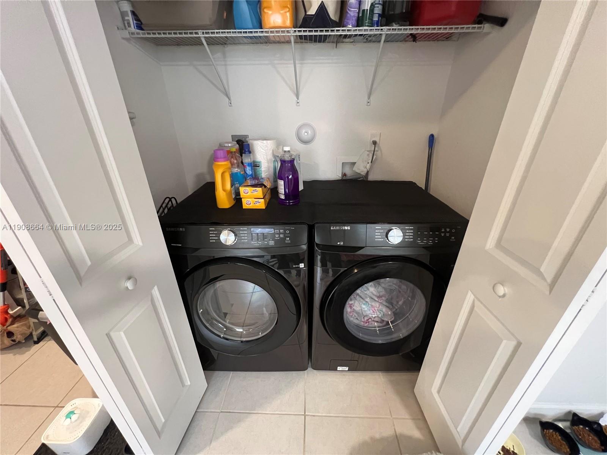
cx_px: 304
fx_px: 228
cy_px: 228
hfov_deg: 106.2
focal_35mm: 13
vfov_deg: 89.9
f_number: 1.8
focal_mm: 1.57
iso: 640
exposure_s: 1/60
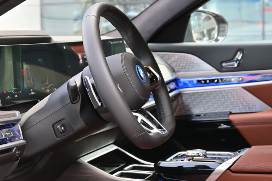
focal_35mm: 100
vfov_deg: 13.7
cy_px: 107
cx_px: 145
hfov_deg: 20.4
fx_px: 755
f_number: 6.3
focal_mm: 50
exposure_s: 1/80
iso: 500
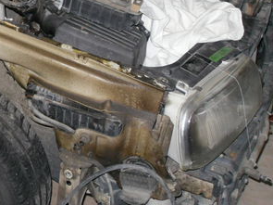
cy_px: 27
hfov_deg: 24.1
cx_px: -22
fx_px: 599
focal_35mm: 76
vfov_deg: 19.1
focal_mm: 6.3
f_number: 3.5
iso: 100
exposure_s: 1/45
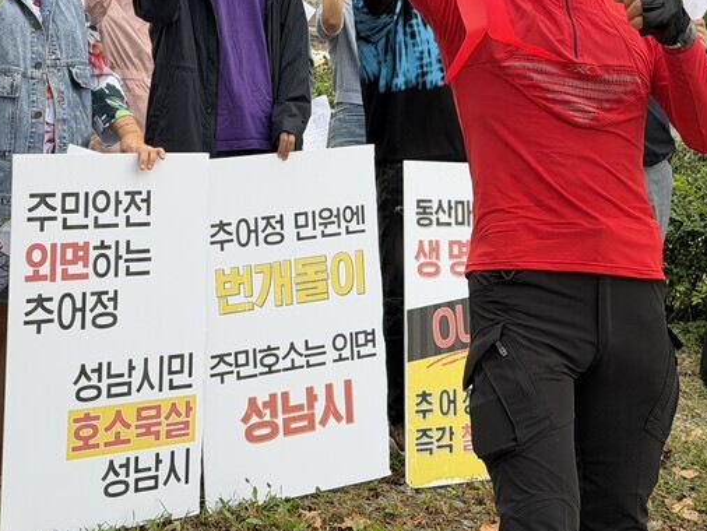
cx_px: 246
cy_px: 116
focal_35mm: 91
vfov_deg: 16.1
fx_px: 1859
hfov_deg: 21.5
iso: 64
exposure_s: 1/513
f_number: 1.78
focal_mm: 6.76
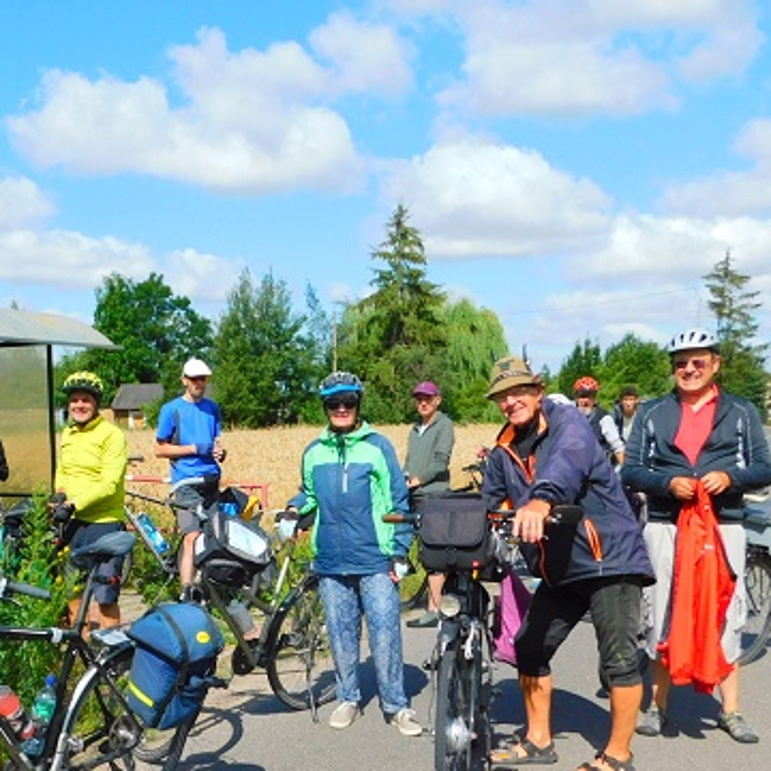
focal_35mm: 44
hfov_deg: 37.2
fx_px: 1109
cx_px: 173
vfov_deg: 37.9
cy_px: 510
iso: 125
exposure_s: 1/400
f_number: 6.4
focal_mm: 4.9
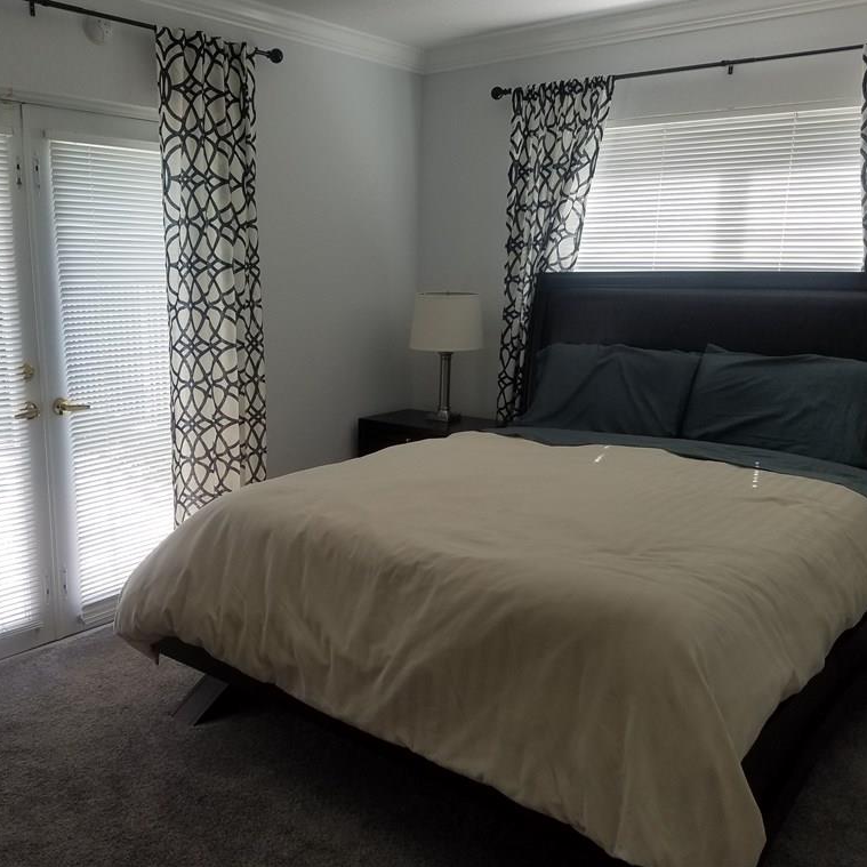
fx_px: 878
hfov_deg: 52.3
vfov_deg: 52.5
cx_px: 360
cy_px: 430
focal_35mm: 31
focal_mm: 4.2
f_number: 1.7
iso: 50
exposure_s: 1/128
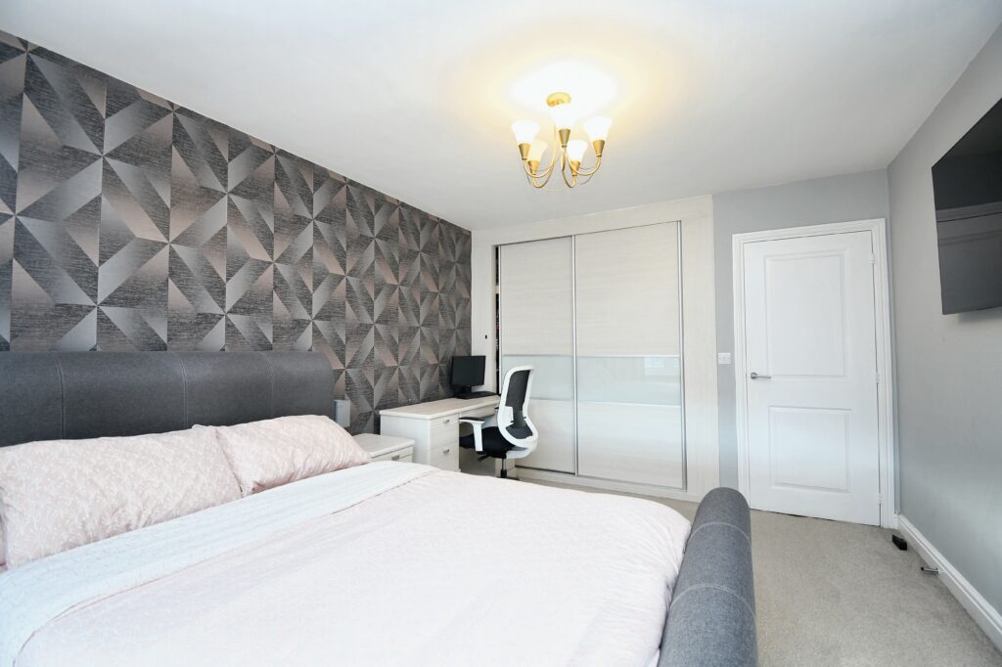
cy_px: 334
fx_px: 417
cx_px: 501
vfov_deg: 77.3
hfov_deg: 100.4
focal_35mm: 15
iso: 560
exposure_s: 1/50
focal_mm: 10
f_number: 4.5
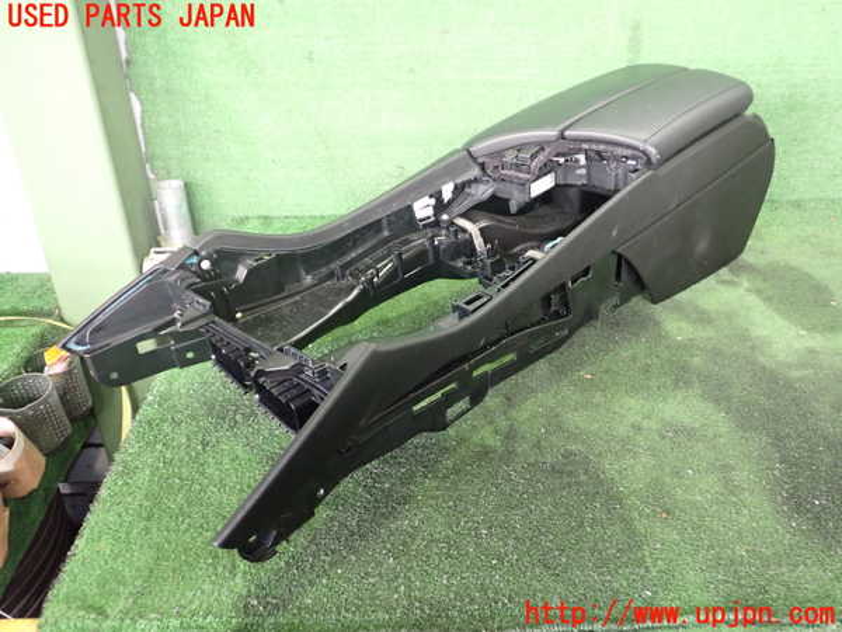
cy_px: 316
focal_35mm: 30
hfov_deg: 60.0
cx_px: 421
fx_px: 730
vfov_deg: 46.8
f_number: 2.3
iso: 640
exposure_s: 1/30
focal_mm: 5.4
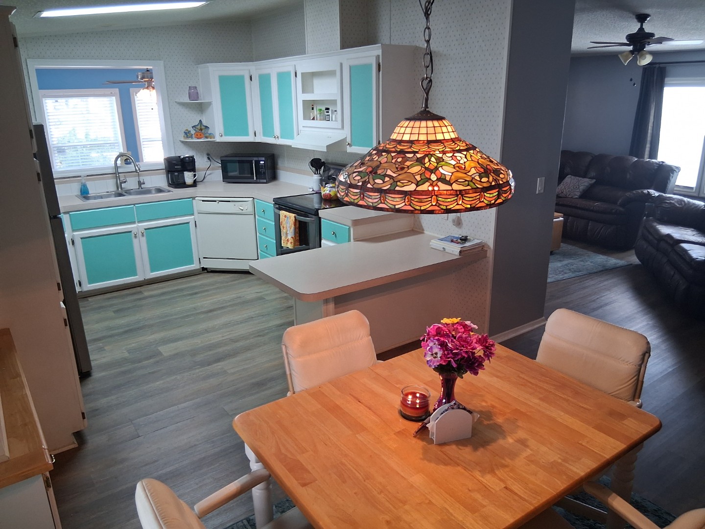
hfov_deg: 67.3
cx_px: 352
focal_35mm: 26
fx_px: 530
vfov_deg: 53.1
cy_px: 264
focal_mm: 3.98
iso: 250
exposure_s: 1/50
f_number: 1.8
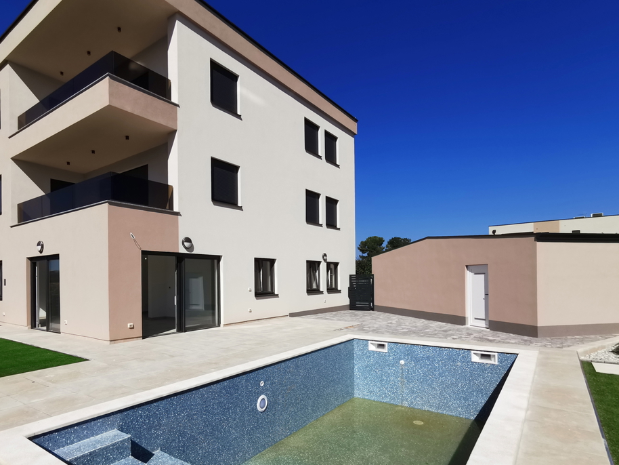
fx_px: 376
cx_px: 264
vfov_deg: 62.9
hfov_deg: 78.5
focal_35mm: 21
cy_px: 278
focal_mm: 2.35
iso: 50
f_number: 2.2
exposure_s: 1/1764
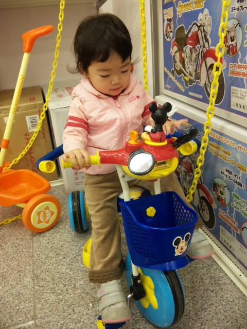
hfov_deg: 48.2
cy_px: 164
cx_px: 124
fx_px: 276
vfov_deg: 61.7
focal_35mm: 29
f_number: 2.8
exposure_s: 1/25
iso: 111
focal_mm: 4.82
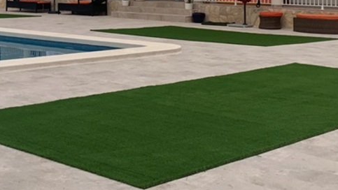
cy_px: -37
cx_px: 134
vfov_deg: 15.5
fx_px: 672
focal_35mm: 75
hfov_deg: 28.1
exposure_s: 1/4098
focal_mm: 4.25
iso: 25
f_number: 1.8
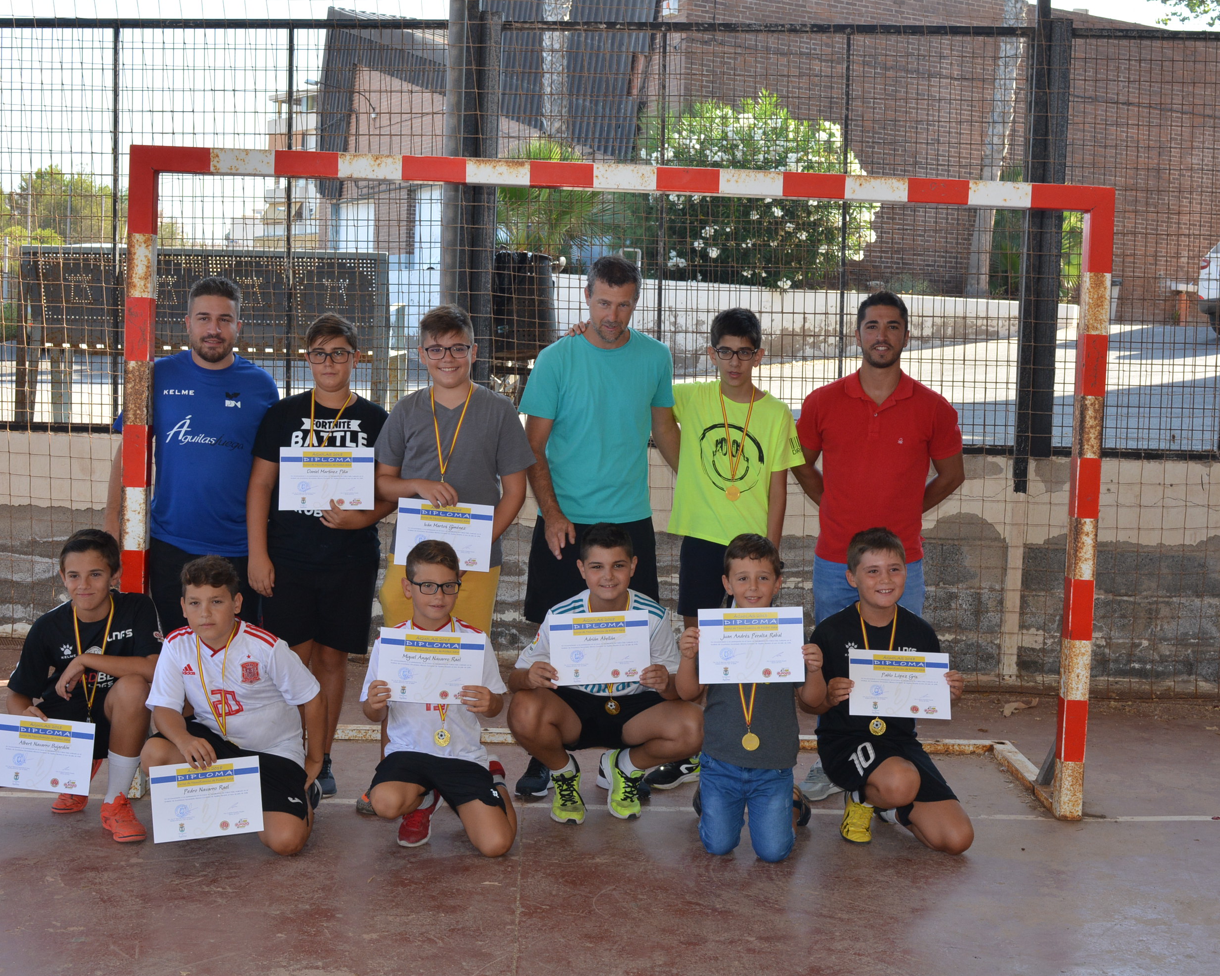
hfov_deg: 38.8
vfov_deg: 31.4
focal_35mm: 48
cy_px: 480
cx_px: 646
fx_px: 1733
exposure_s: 1/200
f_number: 10
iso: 400
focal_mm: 28
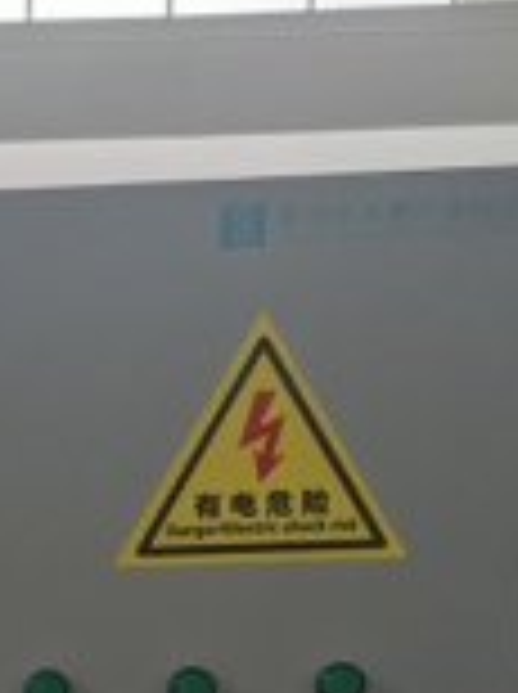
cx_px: -509
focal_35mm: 117
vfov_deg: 16.1
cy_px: 855
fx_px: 2341
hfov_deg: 11.4
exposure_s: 1/142
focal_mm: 5.58
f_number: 1.8
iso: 50
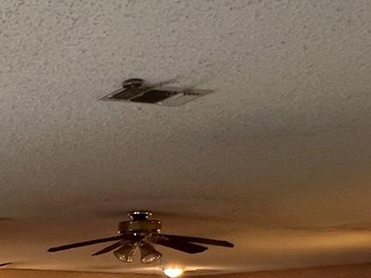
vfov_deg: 21.3
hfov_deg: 24.0
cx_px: -189
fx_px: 675
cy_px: 350
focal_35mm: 63
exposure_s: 1/60
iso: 160
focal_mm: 1.57
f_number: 1.8
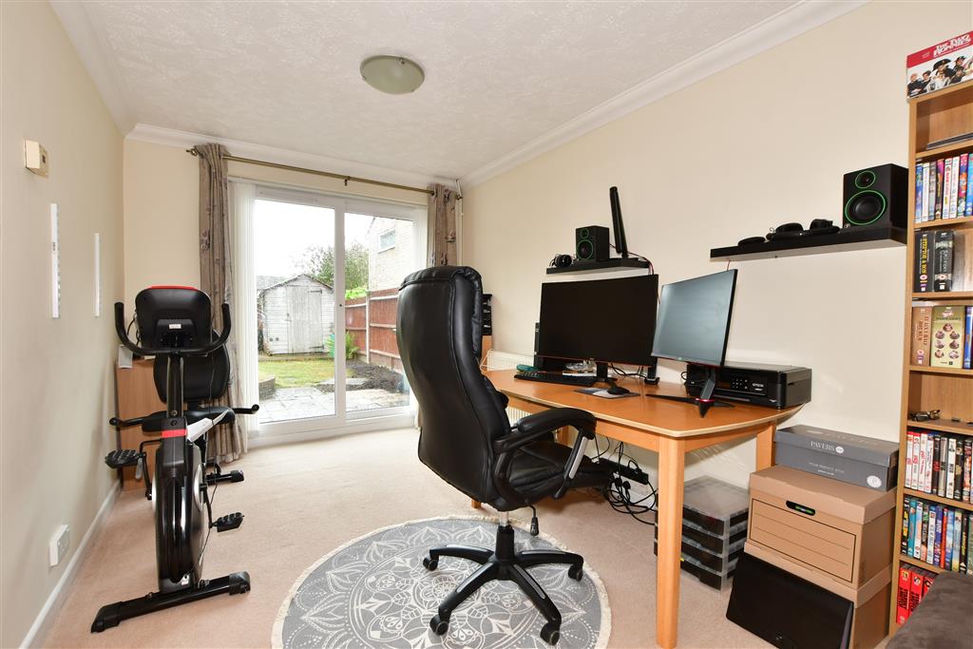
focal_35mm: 15
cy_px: 324
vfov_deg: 77.3
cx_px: 486
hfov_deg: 100.4
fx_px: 405
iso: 200
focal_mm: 10
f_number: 8
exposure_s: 1/30
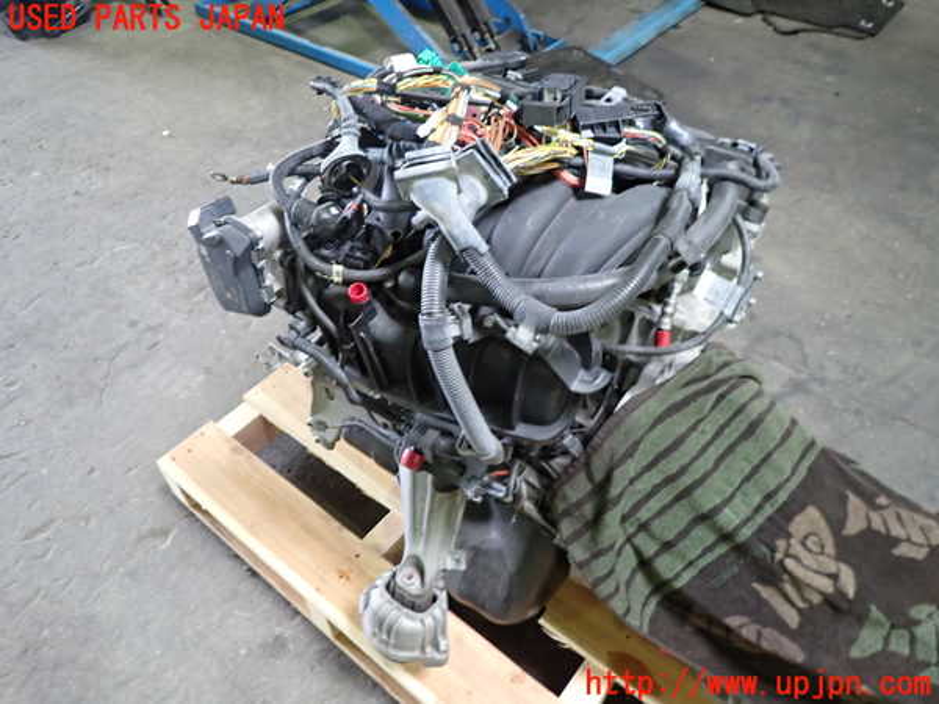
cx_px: 470
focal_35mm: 25
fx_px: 678
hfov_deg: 69.4
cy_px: 352
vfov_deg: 54.9
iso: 400
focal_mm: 4.5
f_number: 2
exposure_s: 1/30
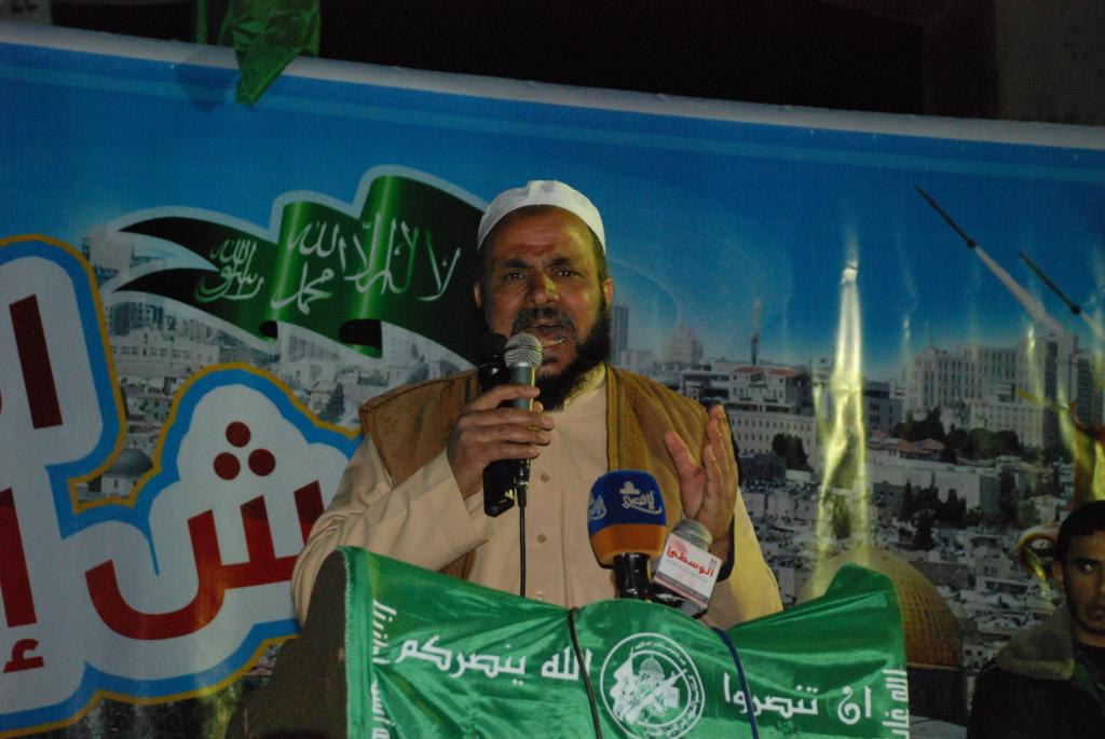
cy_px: 370
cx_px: 552
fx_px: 3226
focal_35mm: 105
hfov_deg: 19.4
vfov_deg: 13.1
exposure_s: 1/60
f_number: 6.3
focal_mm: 70
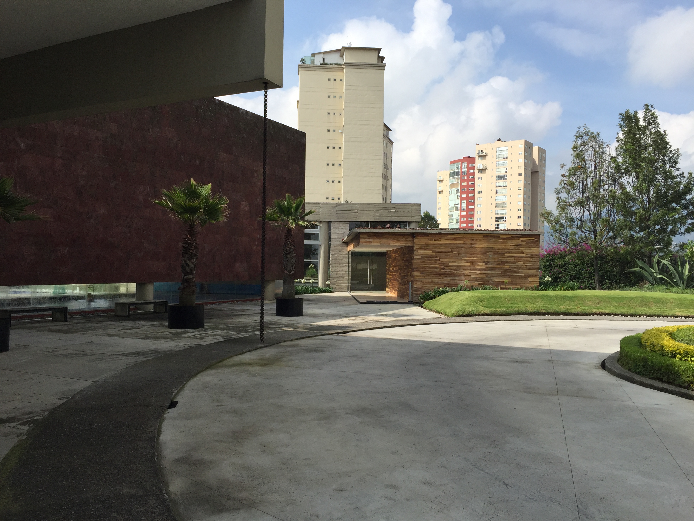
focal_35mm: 29
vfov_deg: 48.2
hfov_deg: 61.7
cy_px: 260
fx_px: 581
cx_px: 347
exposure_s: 1/2198
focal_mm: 4.15
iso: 32
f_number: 2.2
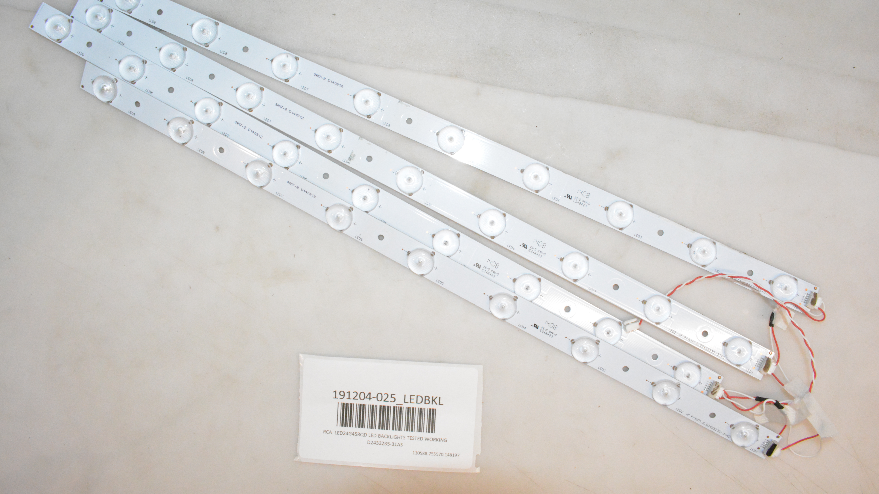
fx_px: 676
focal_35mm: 29
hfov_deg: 66.1
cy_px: 199
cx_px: 448
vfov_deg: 40.0
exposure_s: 1/100
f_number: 22
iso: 6400
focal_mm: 18
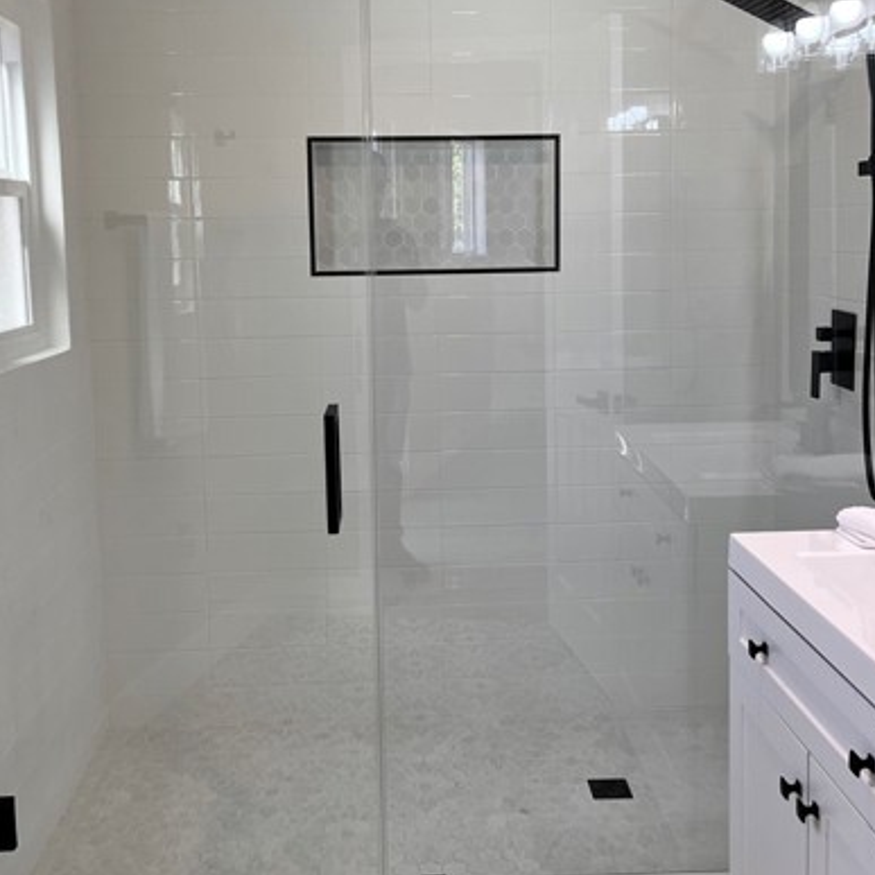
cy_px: 335
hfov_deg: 43.9
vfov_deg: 43.6
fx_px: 1087
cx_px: 452
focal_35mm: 38
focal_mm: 5.1
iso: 64
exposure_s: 1/120
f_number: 1.6
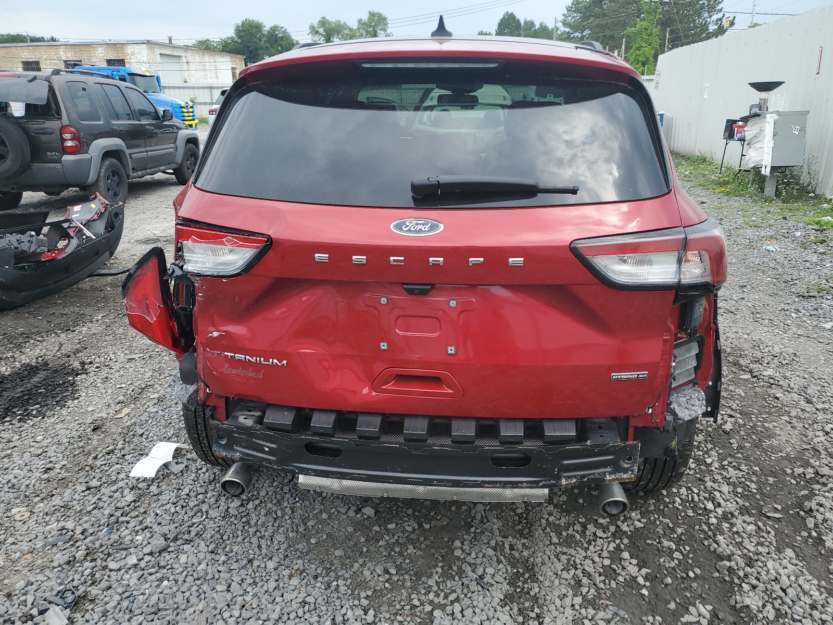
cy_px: 312
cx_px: 416
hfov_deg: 67.3
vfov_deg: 53.1
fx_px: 626
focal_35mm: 26
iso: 50
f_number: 1.5
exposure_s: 1/1111
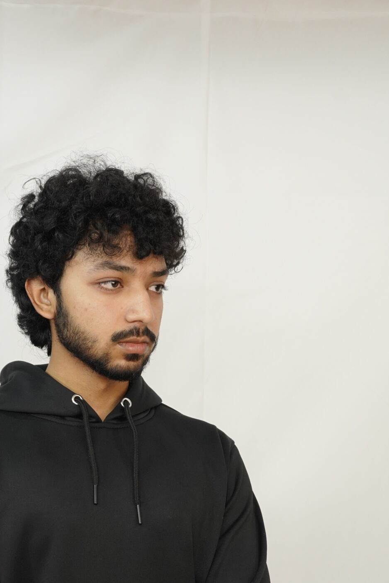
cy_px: 481
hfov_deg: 15.3
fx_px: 1442
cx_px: 99
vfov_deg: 22.5
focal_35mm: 89
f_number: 4.5
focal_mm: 49
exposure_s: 1/200
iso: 1250
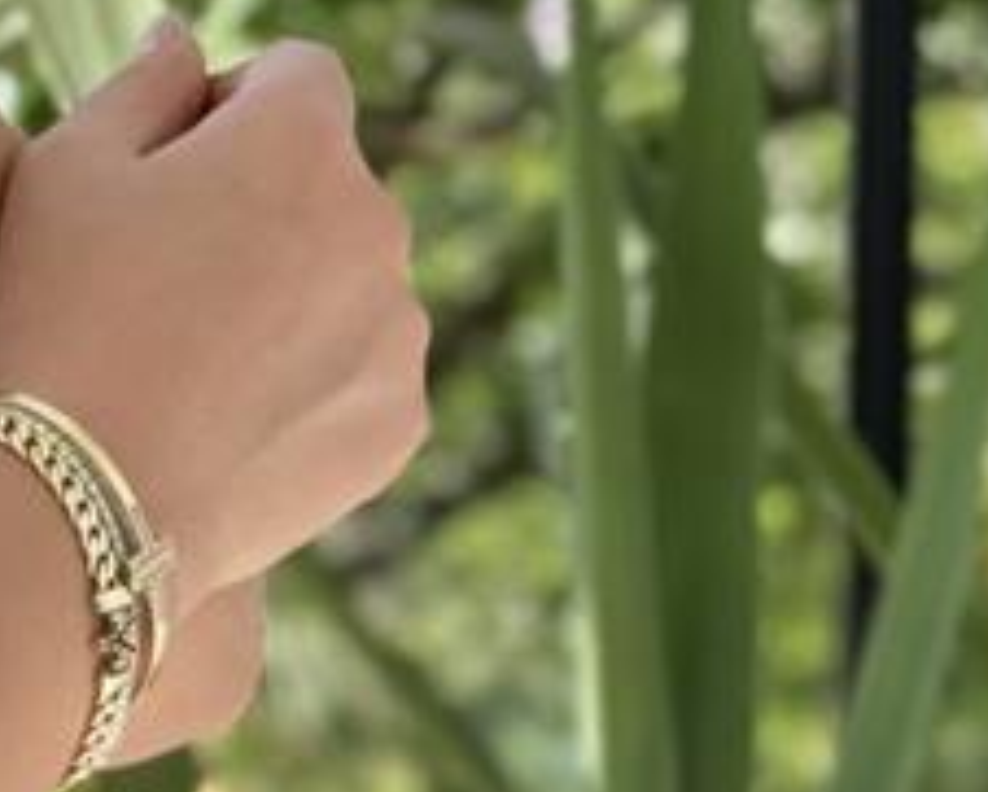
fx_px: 8074
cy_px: 663
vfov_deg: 5.6
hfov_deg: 6.9
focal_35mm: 276
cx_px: -590
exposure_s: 1/786
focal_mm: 6.76
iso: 80
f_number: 1.78
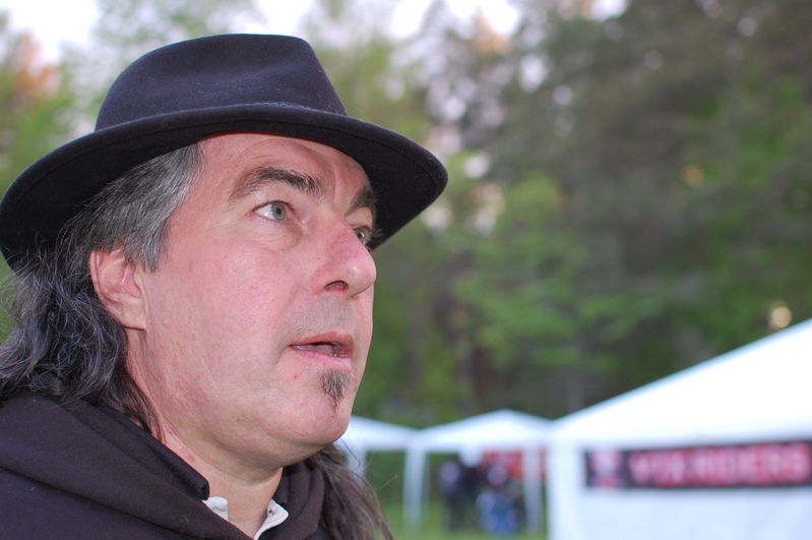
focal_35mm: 52
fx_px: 1183
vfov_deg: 25.7
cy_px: 270
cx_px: 406
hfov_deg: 37.9
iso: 400
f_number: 2.8
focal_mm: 35
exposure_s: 1/60
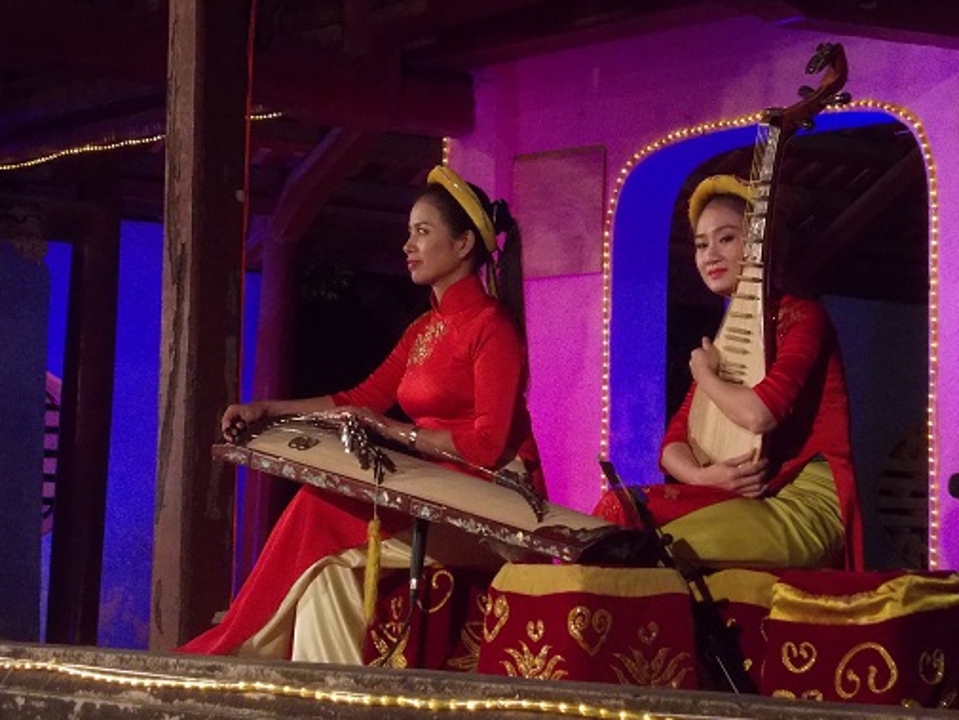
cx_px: 492
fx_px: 3076
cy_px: 338
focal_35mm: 111
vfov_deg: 13.3
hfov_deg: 17.7
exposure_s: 1/60
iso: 320
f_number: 5.3
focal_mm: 13.6
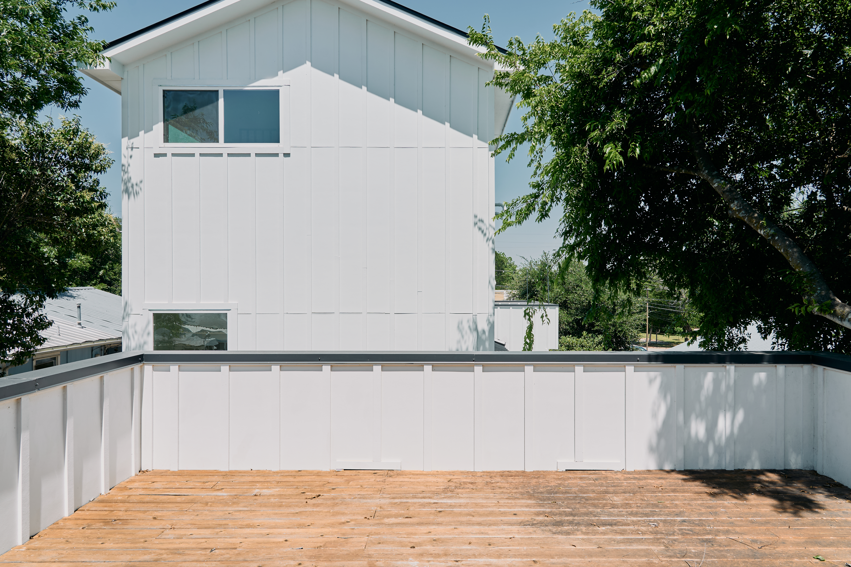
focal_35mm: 24
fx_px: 567
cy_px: 284
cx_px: 426
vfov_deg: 53.1
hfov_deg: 73.7
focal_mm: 24
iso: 160
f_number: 9
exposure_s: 1/200
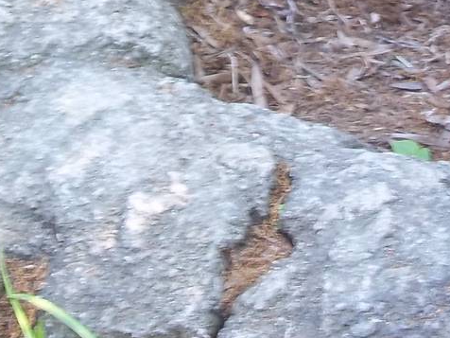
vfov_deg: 11.6
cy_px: -213
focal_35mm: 121
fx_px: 1573
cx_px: 186
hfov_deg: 16.3
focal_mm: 6.5
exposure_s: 1/30
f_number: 3.1
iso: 80
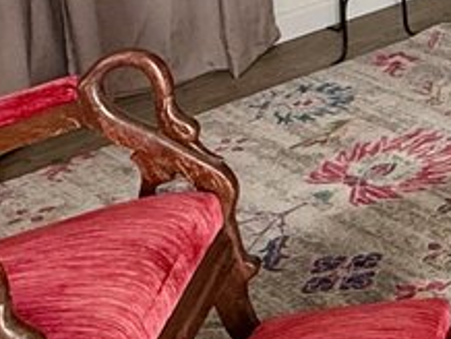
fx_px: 1265
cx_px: 901
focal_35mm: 97
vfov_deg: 13.8
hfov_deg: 15.9
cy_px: -243
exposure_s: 1/99
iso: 200
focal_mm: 2.22
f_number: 2.2
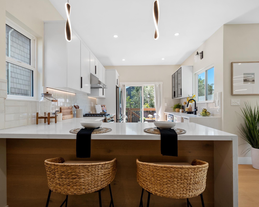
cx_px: 128
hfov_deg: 83.3
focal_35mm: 19
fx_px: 146
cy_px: 108
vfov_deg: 70.8
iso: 250
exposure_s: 1/10
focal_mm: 16
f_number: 9
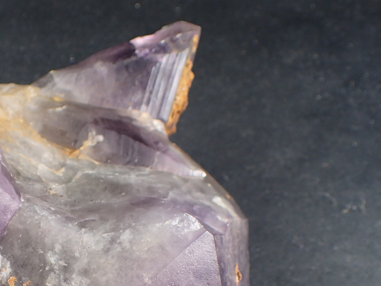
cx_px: 67
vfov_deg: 23.2
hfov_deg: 30.3
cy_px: 245
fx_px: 682
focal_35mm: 62
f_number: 2.3
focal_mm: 5.5
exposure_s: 1/125
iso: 160
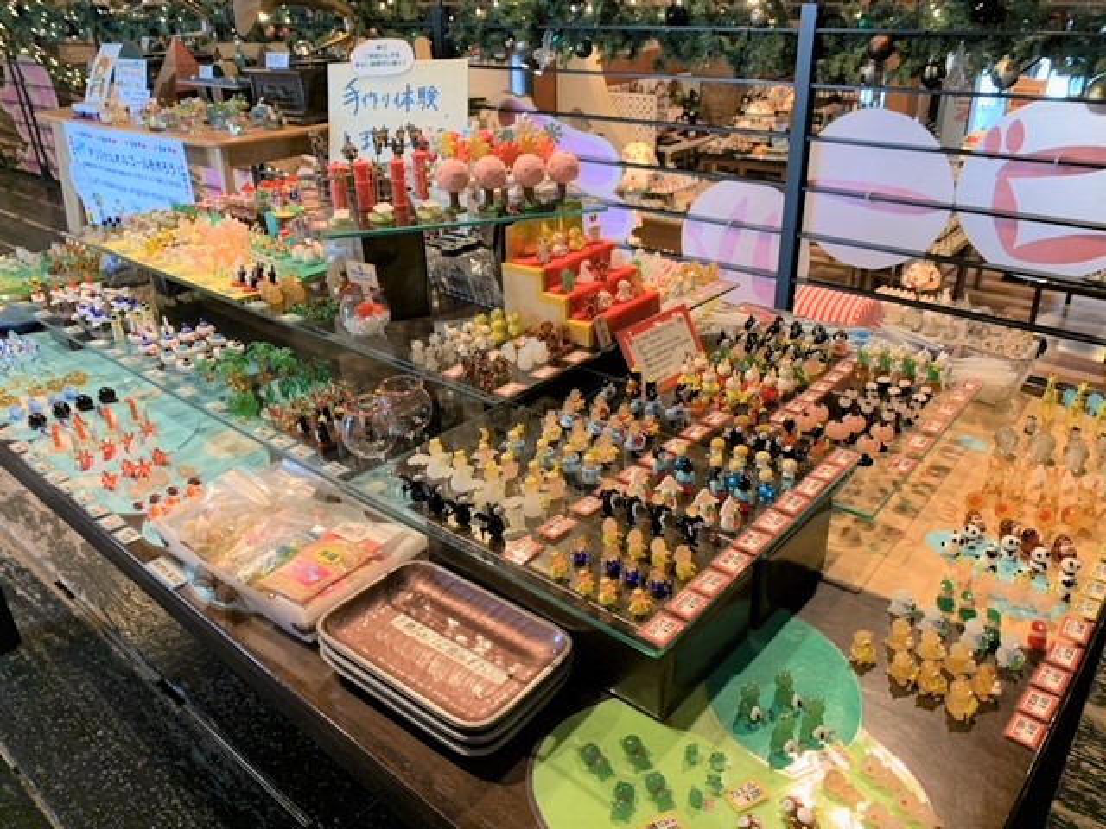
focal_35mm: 26
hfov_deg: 67.3
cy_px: 414
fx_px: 831
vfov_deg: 53.1
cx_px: 553
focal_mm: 4.25
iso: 250
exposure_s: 1/50
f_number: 1.8
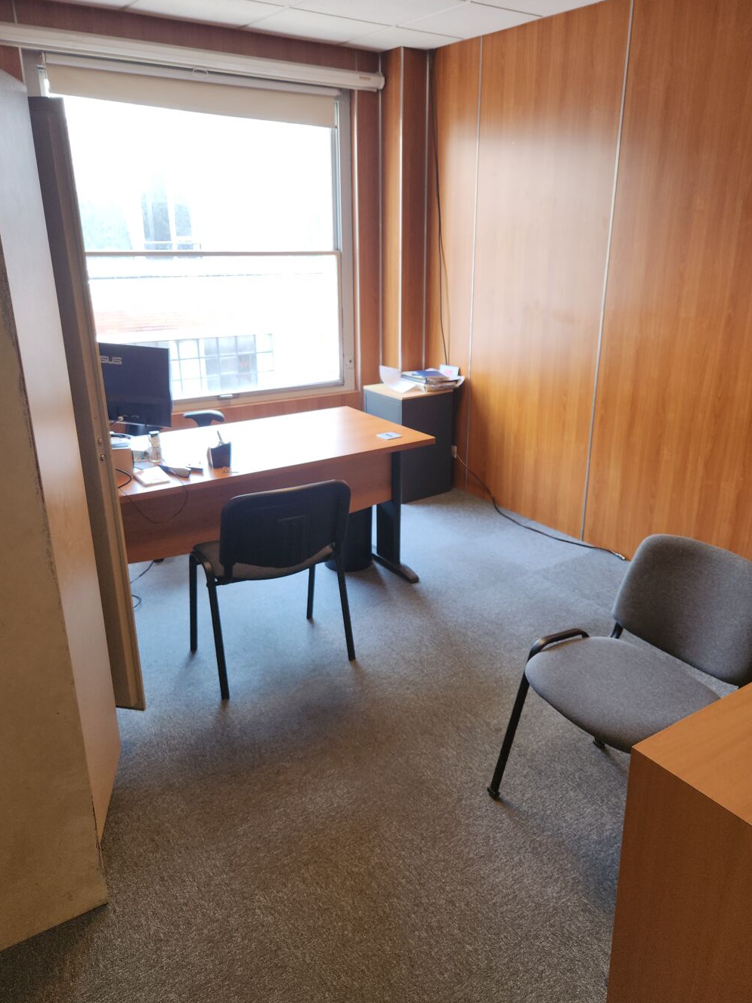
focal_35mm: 26
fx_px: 753
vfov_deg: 67.3
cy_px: 502
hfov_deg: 53.0
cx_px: 411
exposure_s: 1/50
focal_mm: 5.4
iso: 32
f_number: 1.8
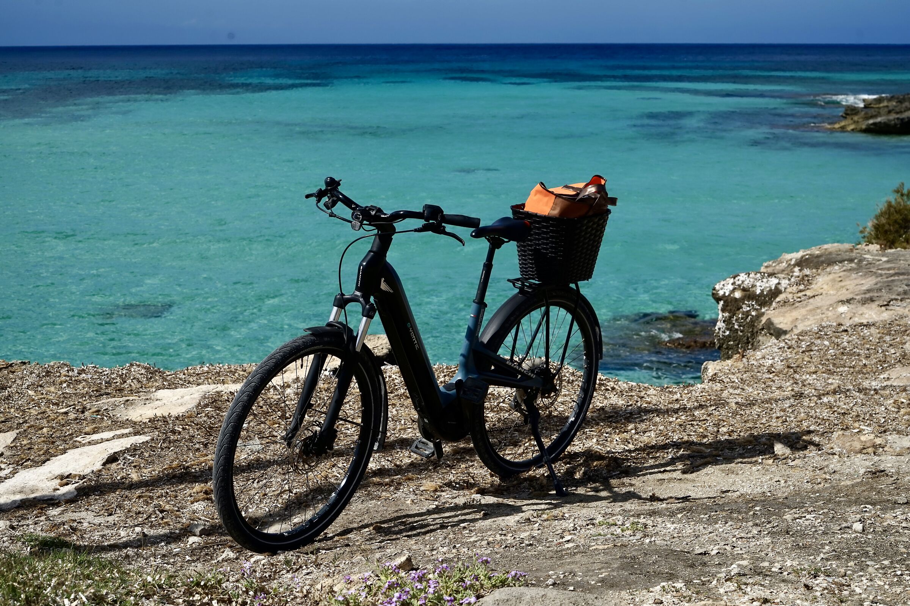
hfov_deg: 33.4
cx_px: 455
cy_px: 303
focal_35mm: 60
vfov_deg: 22.6
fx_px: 1516
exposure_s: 1/500
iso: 100
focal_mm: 60
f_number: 9
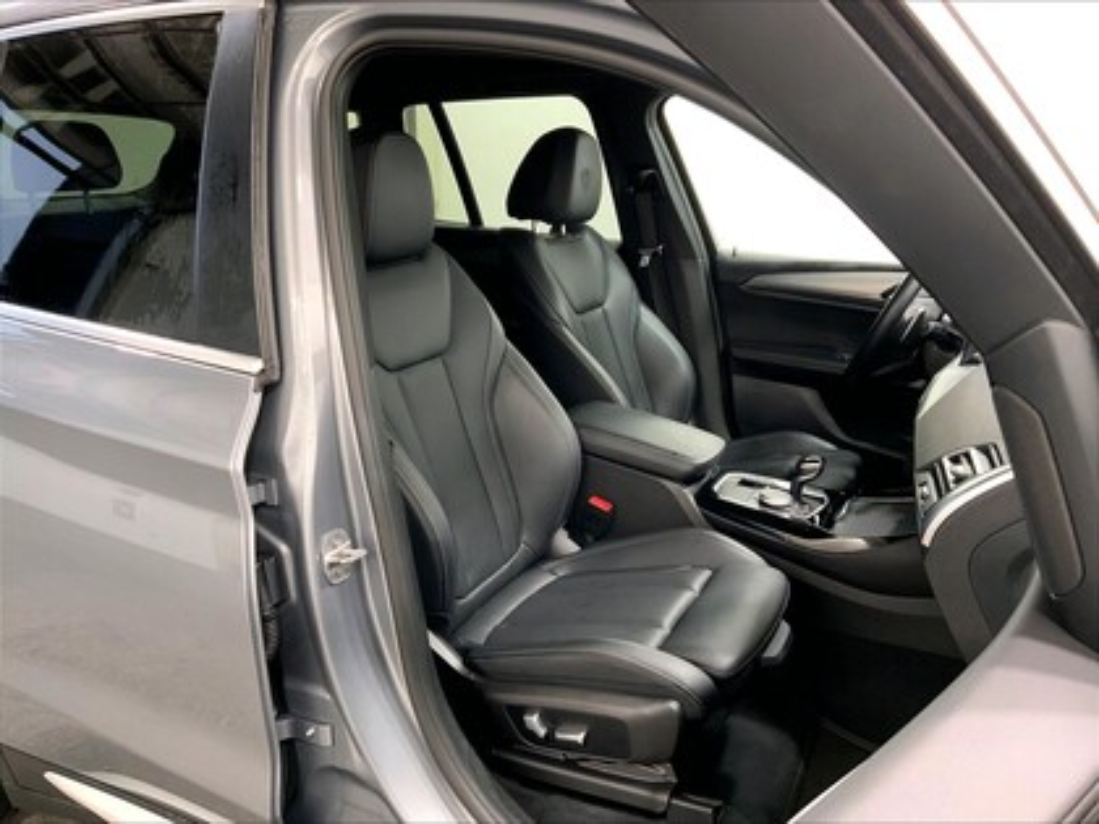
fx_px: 921
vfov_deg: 48.2
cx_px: 550
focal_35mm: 29
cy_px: 412
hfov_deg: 61.7
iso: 80
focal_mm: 3
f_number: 1.8
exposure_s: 1/60
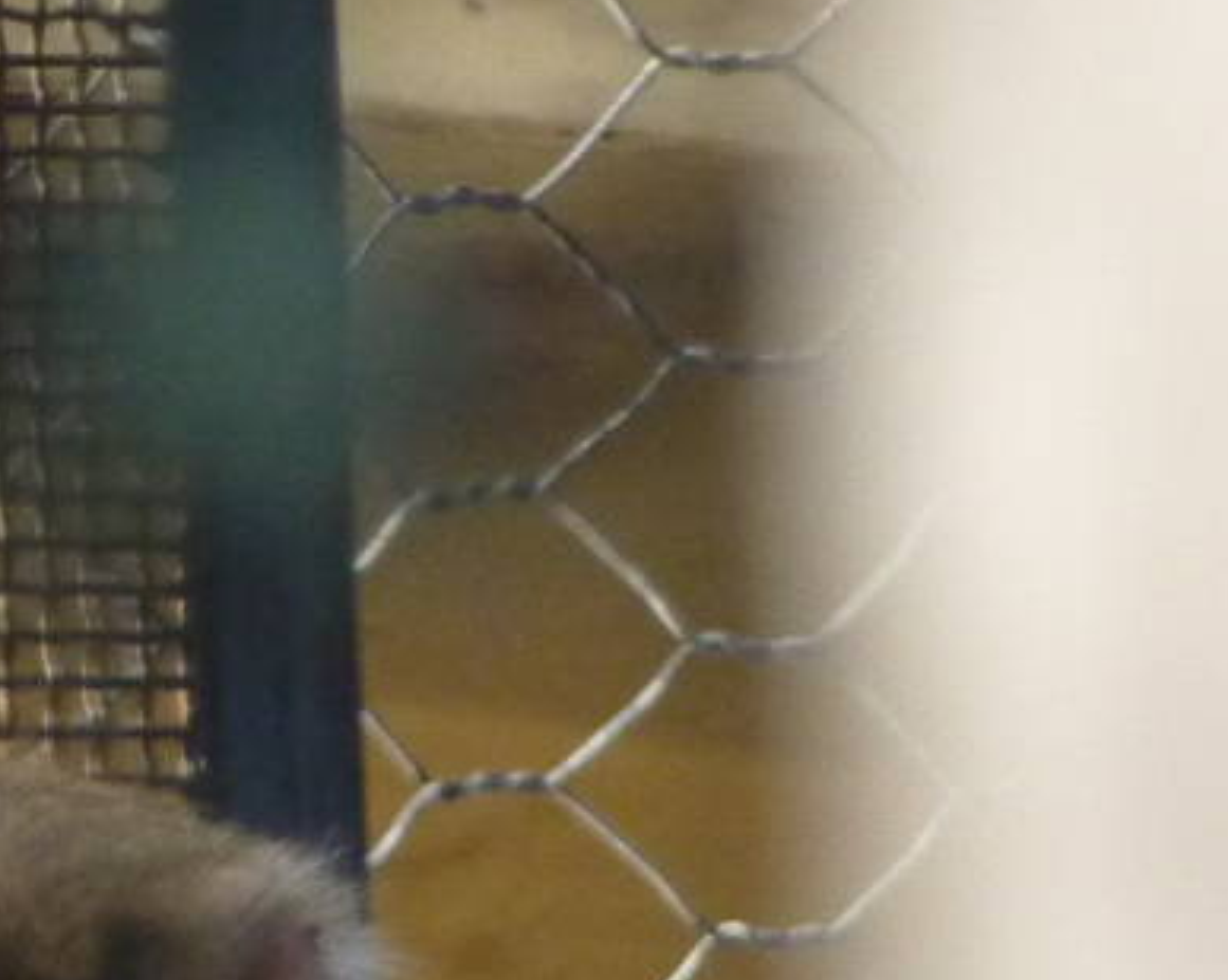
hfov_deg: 1.6
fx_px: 44016
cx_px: -67
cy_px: 812
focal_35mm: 1212
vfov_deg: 1.3
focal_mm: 49.2
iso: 320
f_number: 4.9
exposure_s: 1/250
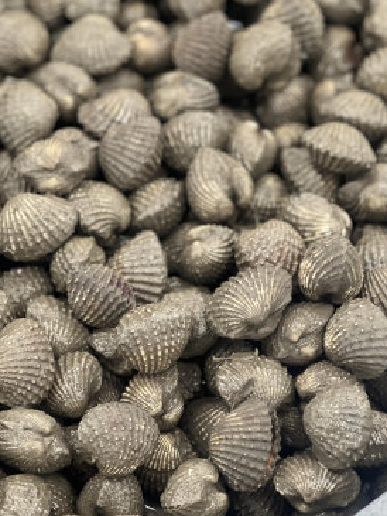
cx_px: 200
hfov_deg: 11.5
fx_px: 1922
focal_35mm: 129
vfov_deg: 15.3
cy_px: 215
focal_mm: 9
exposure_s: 1/33
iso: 320
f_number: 2.8
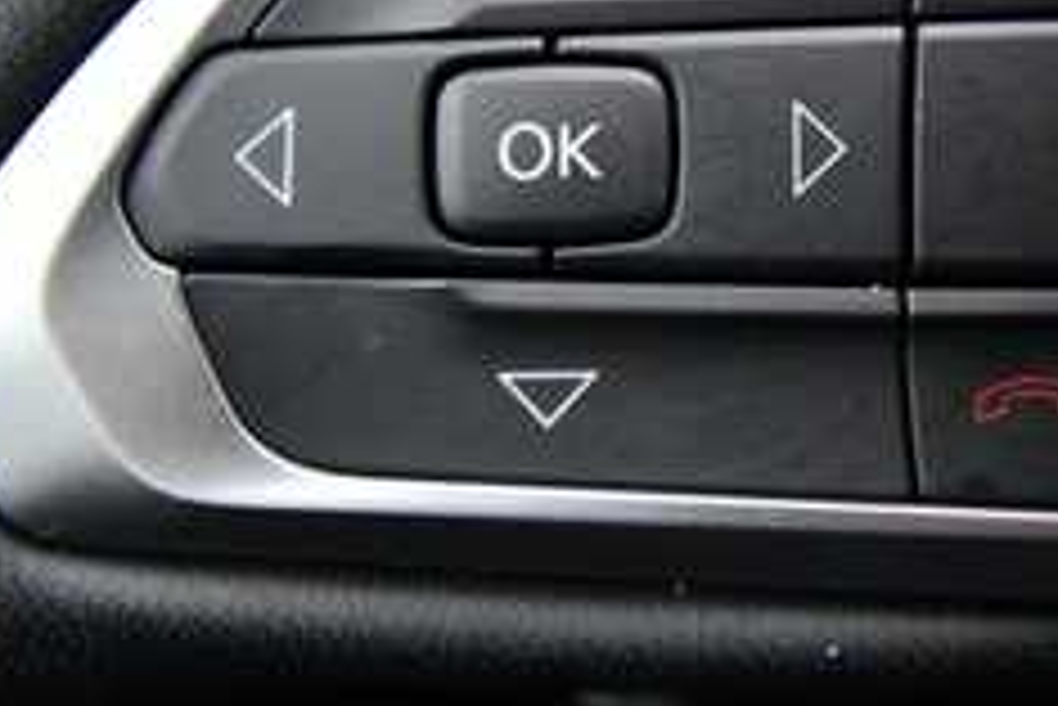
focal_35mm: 51
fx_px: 1500
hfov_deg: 38.0
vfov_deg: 26.0
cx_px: 770
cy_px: 124
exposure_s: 1/125
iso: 1250
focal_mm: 20
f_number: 5.6
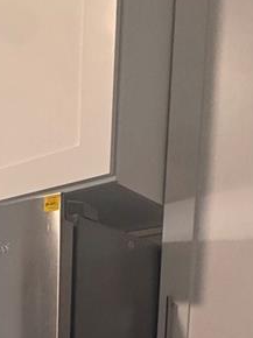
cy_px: 444
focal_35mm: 58
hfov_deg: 22.4
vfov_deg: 27.5
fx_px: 566
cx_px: -83
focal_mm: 2.22
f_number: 2.2
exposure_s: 1/120
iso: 320
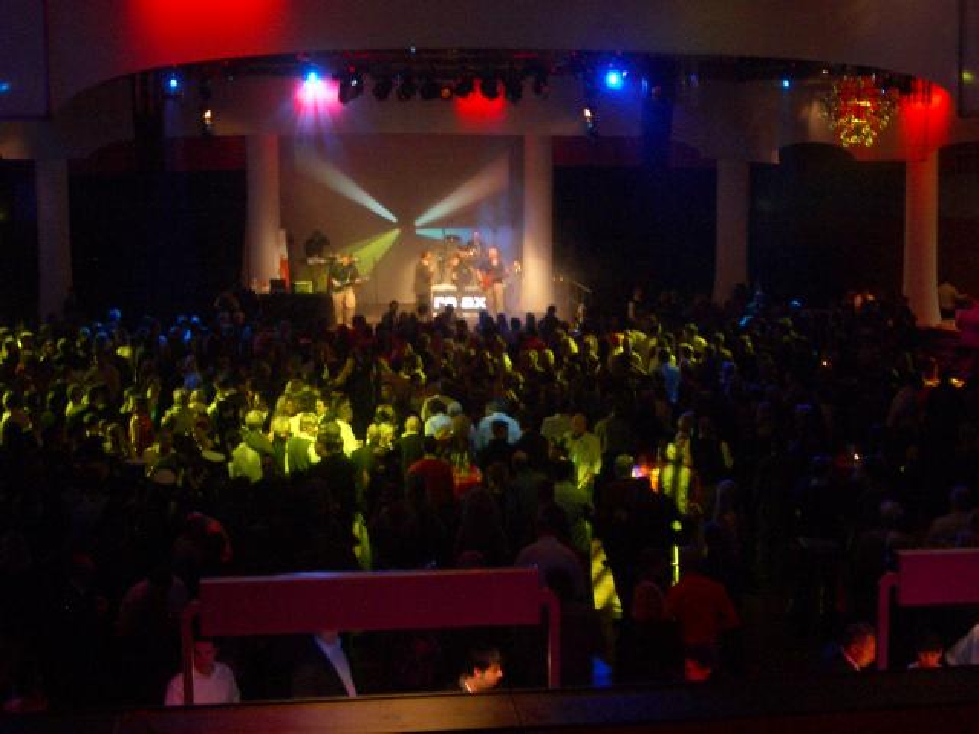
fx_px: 1386
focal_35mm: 49
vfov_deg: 29.7
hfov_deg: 38.9
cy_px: 367
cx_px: 490
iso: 200
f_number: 3.1
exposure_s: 1/8
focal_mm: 8.2
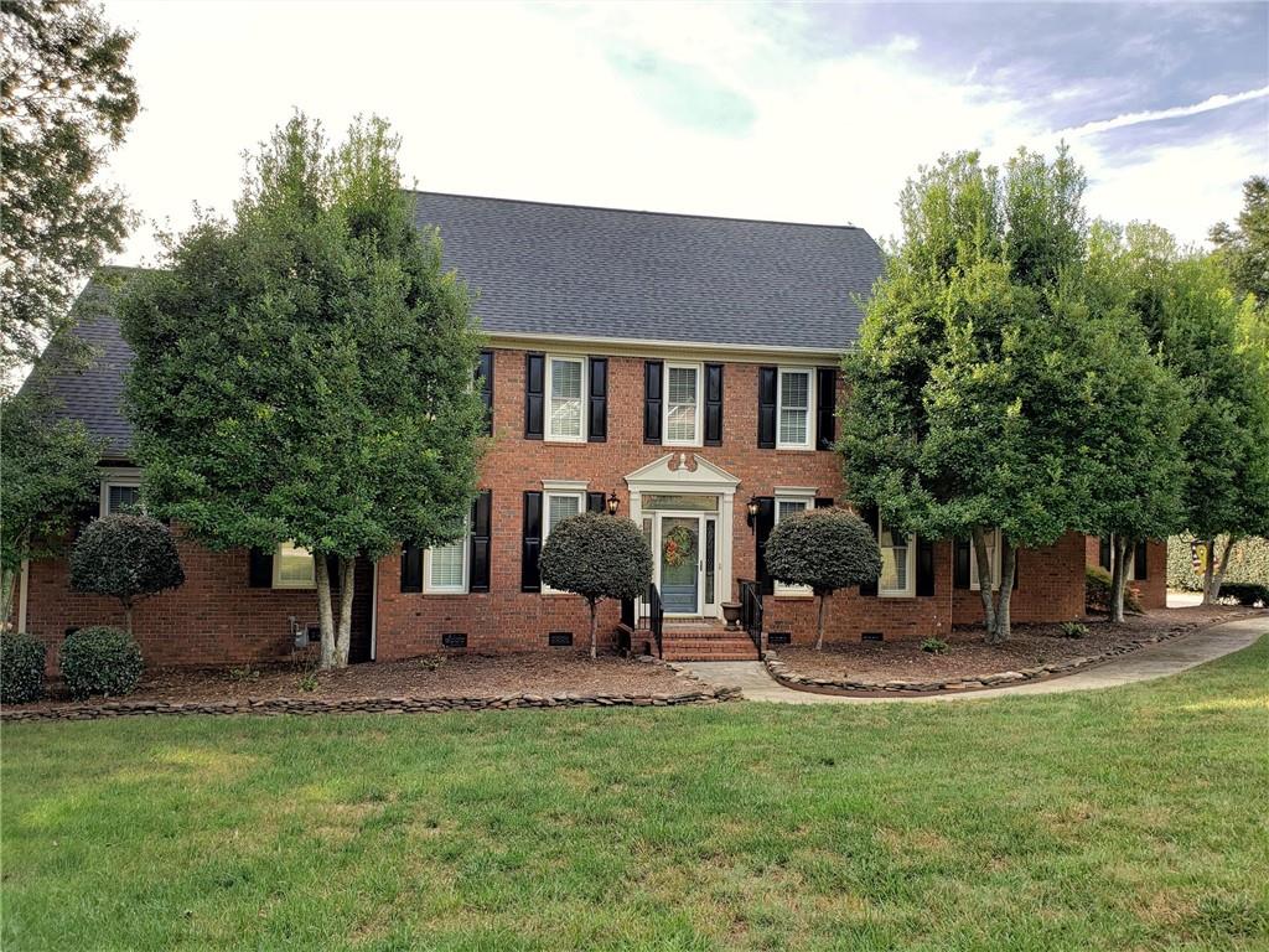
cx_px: 634
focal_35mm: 26
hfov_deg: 67.3
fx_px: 953
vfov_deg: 53.1
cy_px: 476
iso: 50
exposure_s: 1/153
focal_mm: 4.3
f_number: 2.4
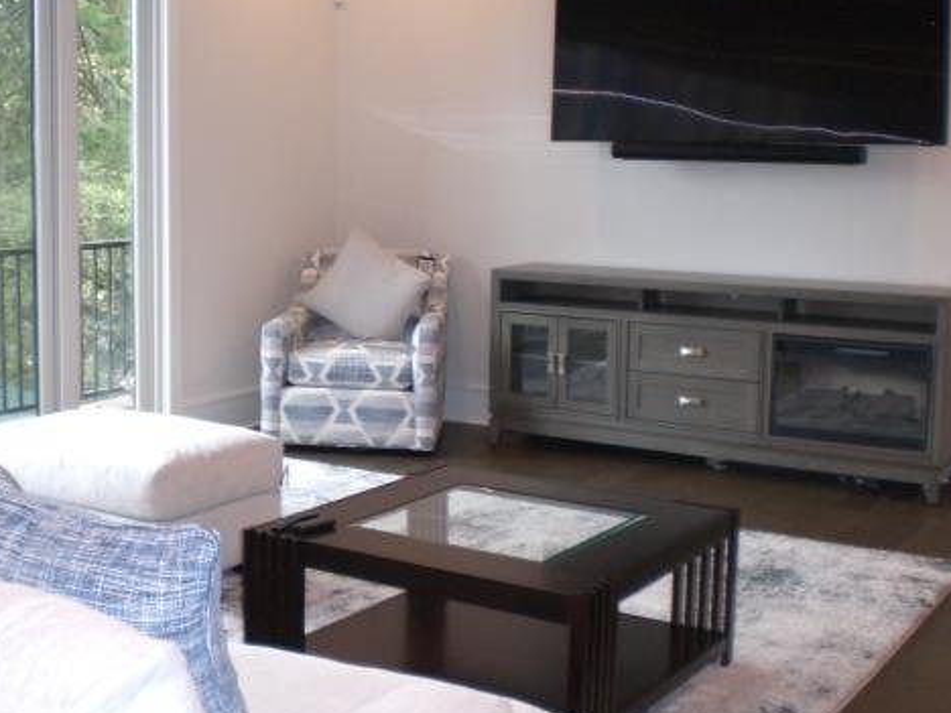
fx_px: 1429
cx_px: 350
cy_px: 270
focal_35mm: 52
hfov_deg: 36.6
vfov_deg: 27.9
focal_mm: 6.3
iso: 200
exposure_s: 1/60
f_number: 3.1
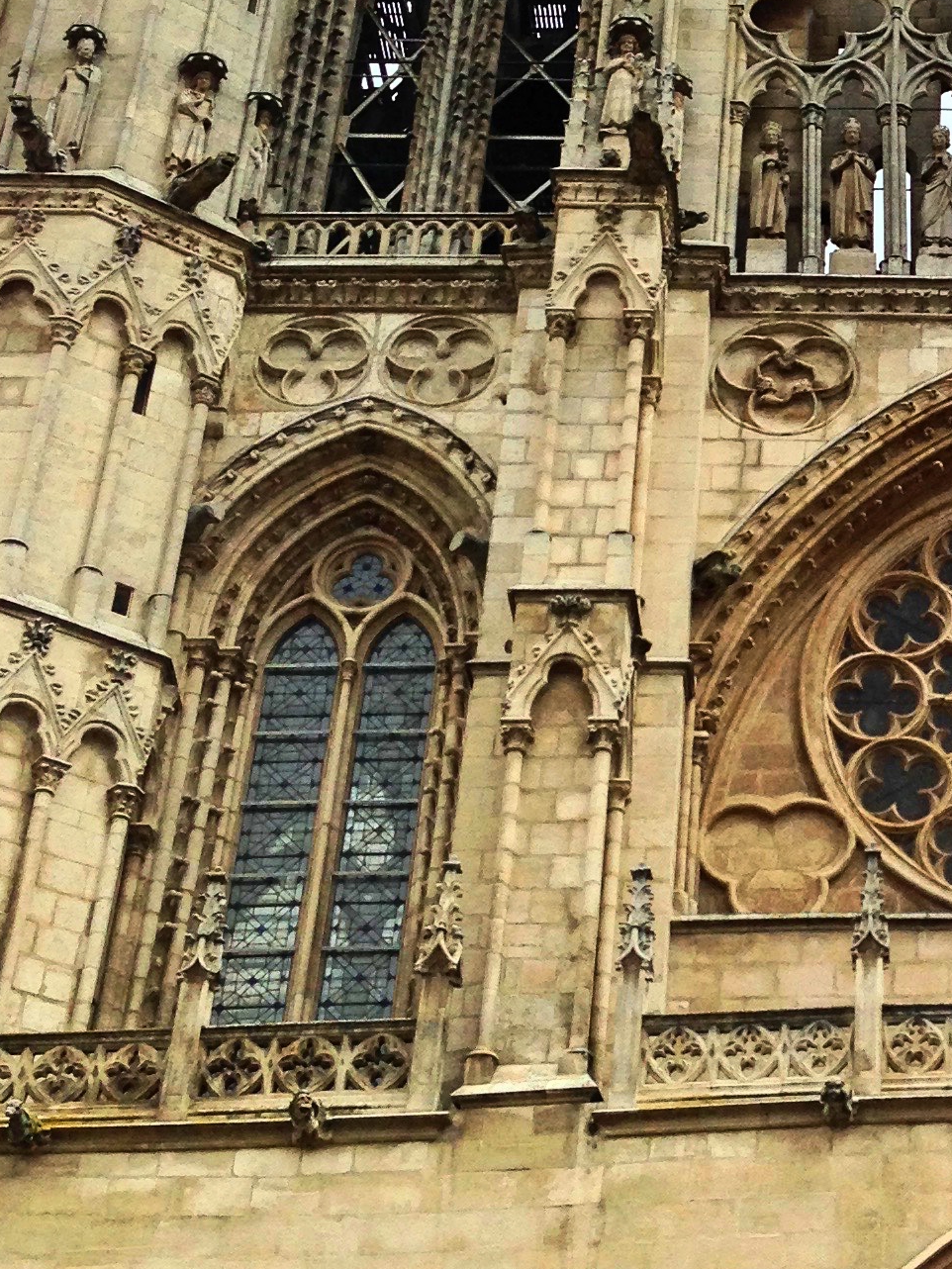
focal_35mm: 84
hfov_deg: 16.8
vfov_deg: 23.1
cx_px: 1129
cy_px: 389
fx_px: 3079
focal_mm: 4.12
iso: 50
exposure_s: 1/1642
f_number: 2.4
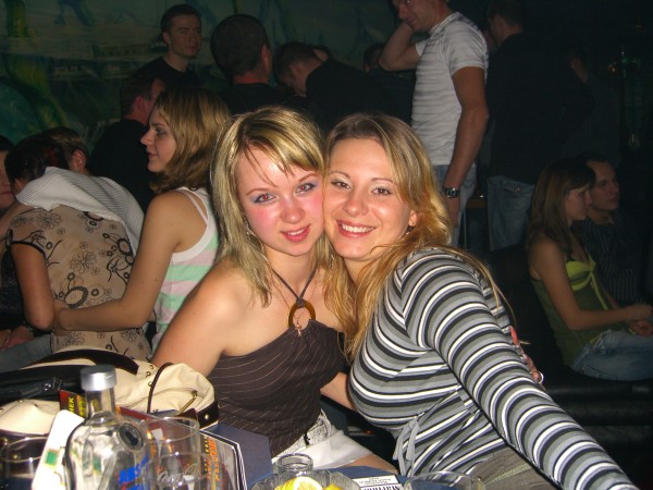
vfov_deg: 37.7
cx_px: 326
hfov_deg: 49.0
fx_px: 717
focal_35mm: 38
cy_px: 245
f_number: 2.8
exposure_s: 1/60
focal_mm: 7.9
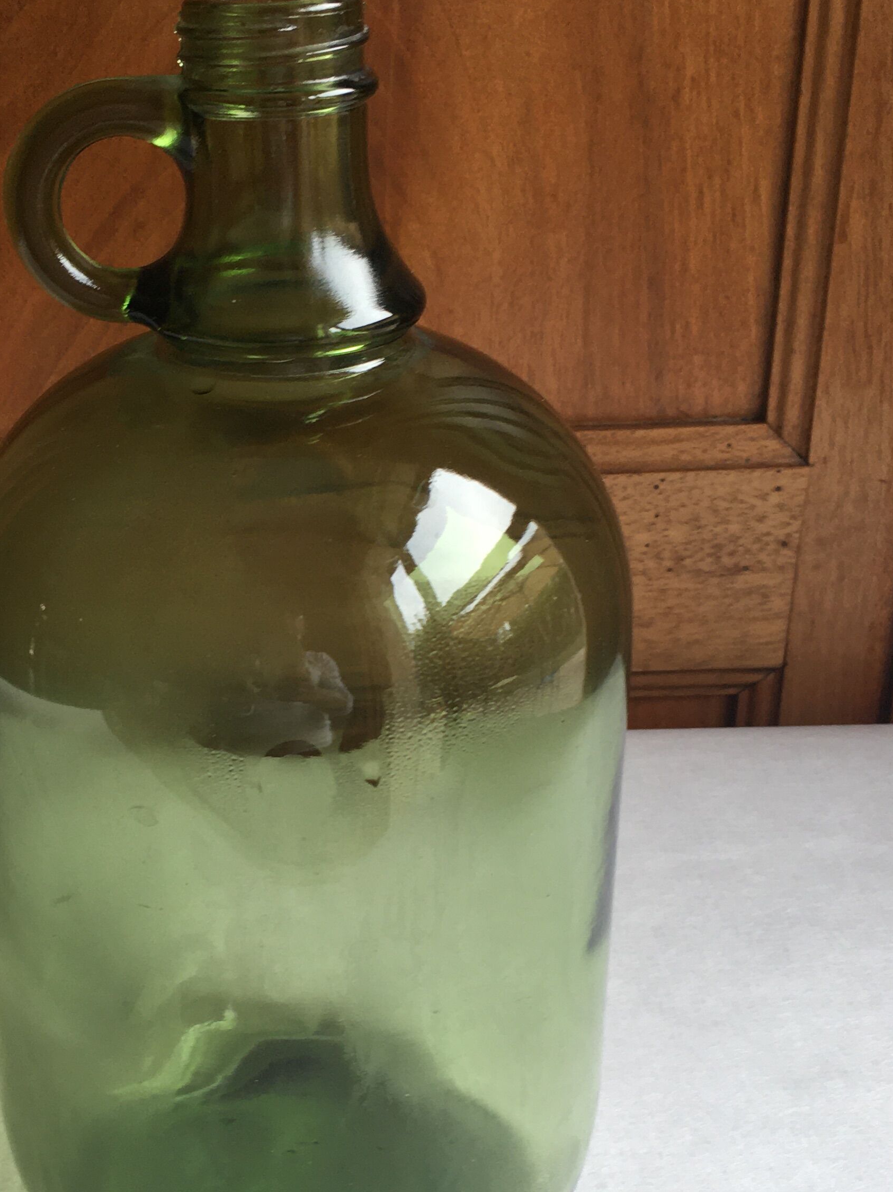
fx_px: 1789
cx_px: 274
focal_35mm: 52
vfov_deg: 36.7
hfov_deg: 27.8
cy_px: 692
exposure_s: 1/100
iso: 40
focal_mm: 4.15
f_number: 2.2
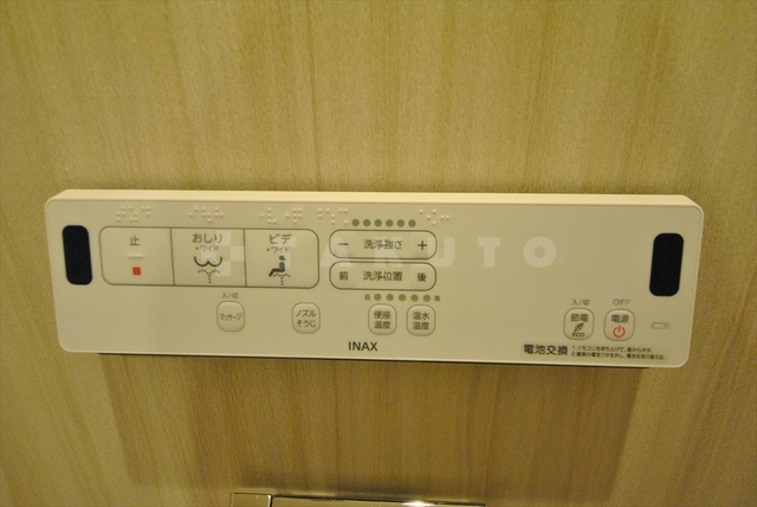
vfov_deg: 59.6
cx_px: 378
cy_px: 254
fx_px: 442
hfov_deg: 81.2
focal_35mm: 21
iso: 1600
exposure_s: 1/40
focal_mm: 14
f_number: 5.3
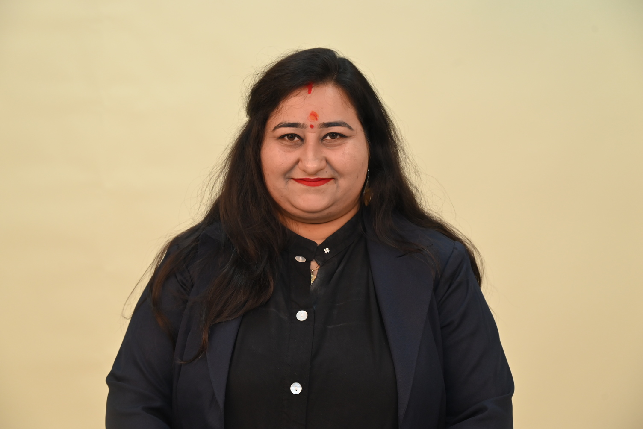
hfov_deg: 28.4
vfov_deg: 19.2
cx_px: 322
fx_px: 1269
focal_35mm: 71
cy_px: 214
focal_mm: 71
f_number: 6
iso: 1100
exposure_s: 1/60
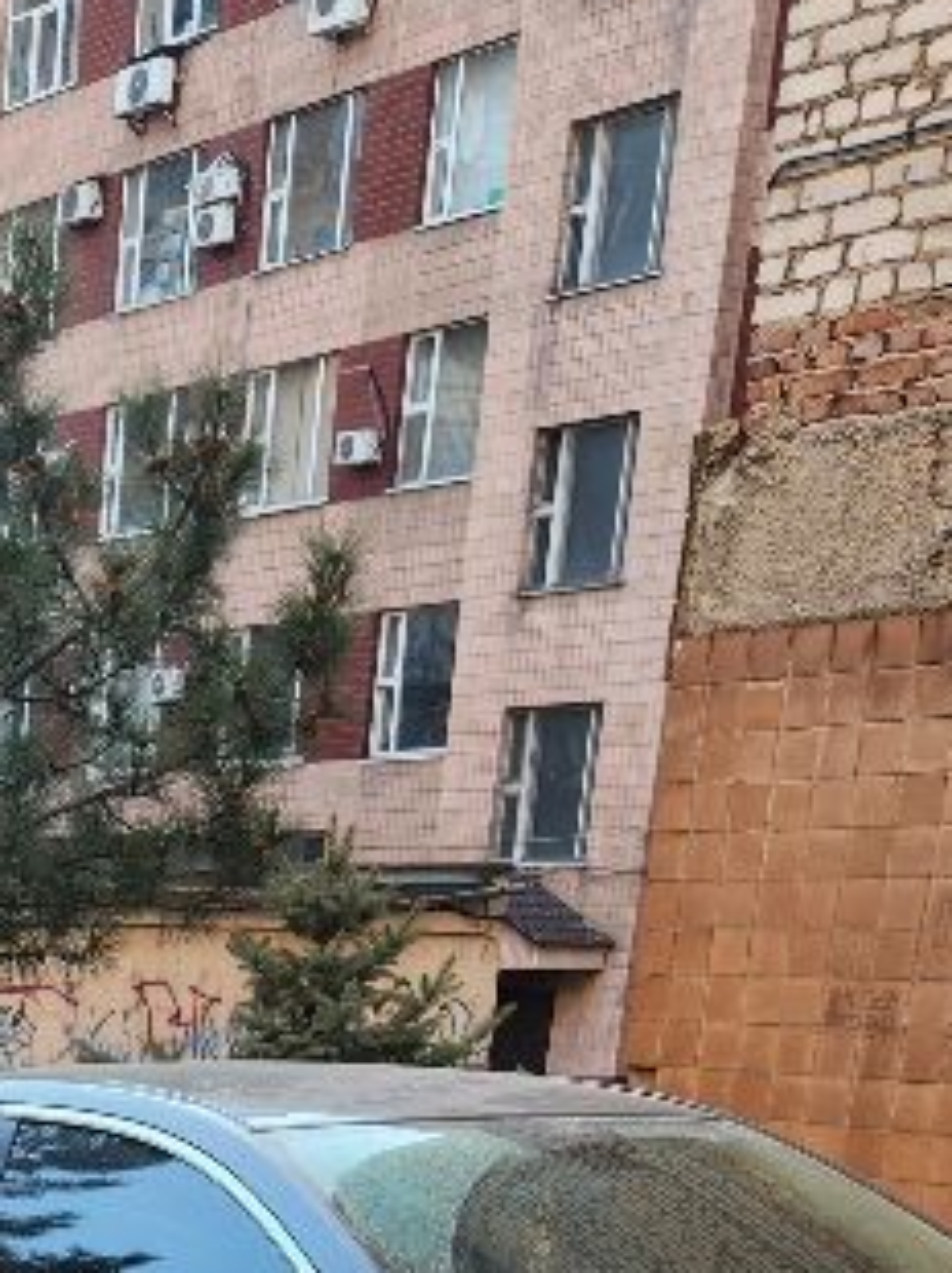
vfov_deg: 22.3
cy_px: 1774
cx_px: -402
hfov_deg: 17.7
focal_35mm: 76
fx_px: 2791
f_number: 1.8
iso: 25
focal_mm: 5.4
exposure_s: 1/180
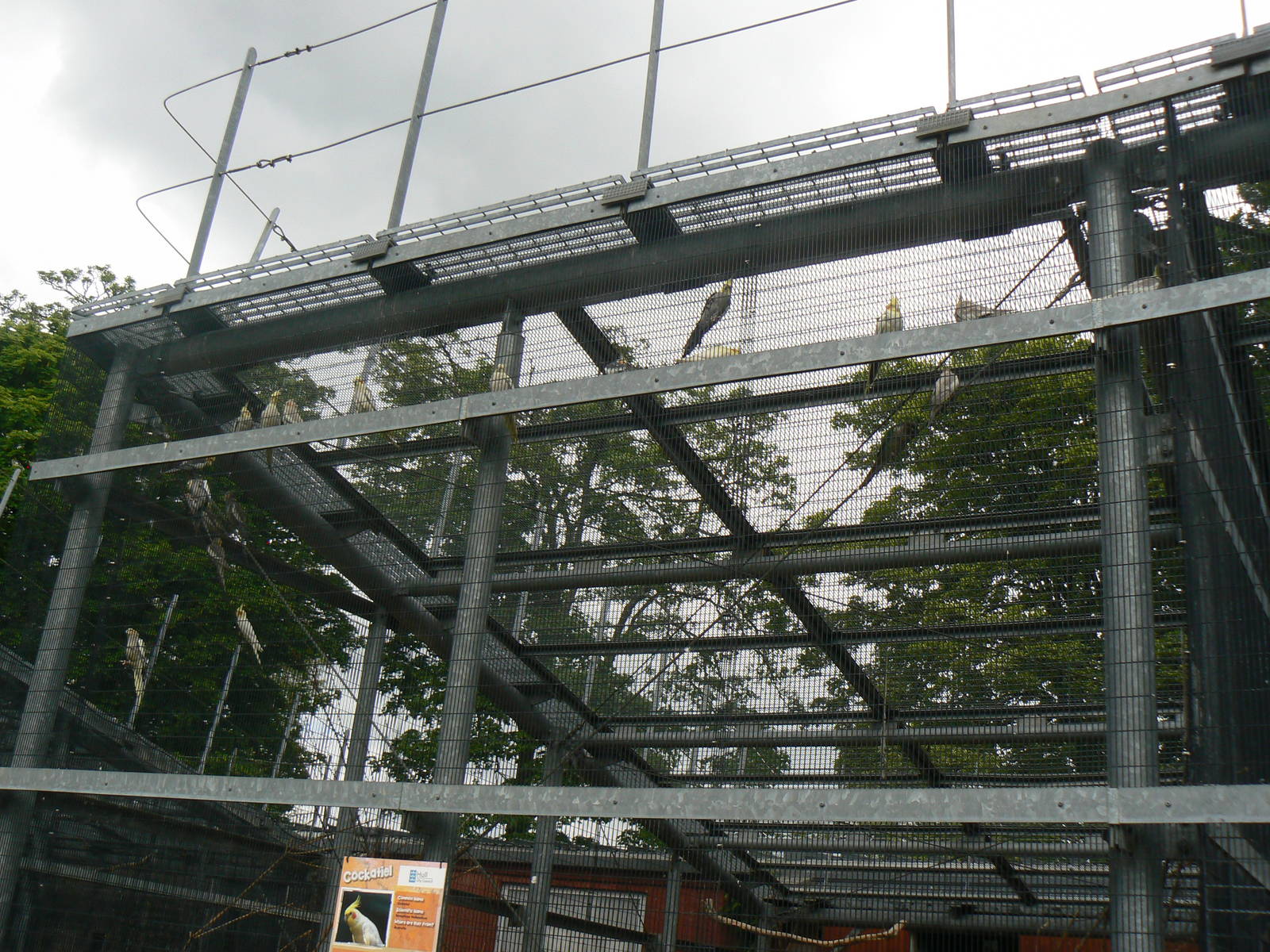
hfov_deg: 51.4
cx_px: 635
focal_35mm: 36
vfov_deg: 39.7
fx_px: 1321
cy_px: 476
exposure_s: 1/320
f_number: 5.6
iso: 80
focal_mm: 6
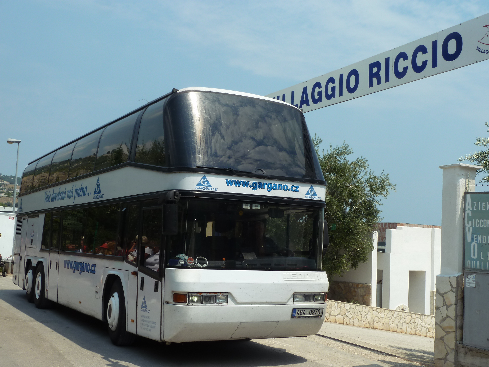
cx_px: 244
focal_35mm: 44
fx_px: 622
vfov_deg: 32.9
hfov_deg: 42.9
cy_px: 184
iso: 80
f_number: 5.6
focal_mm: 7.3
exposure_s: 1/400
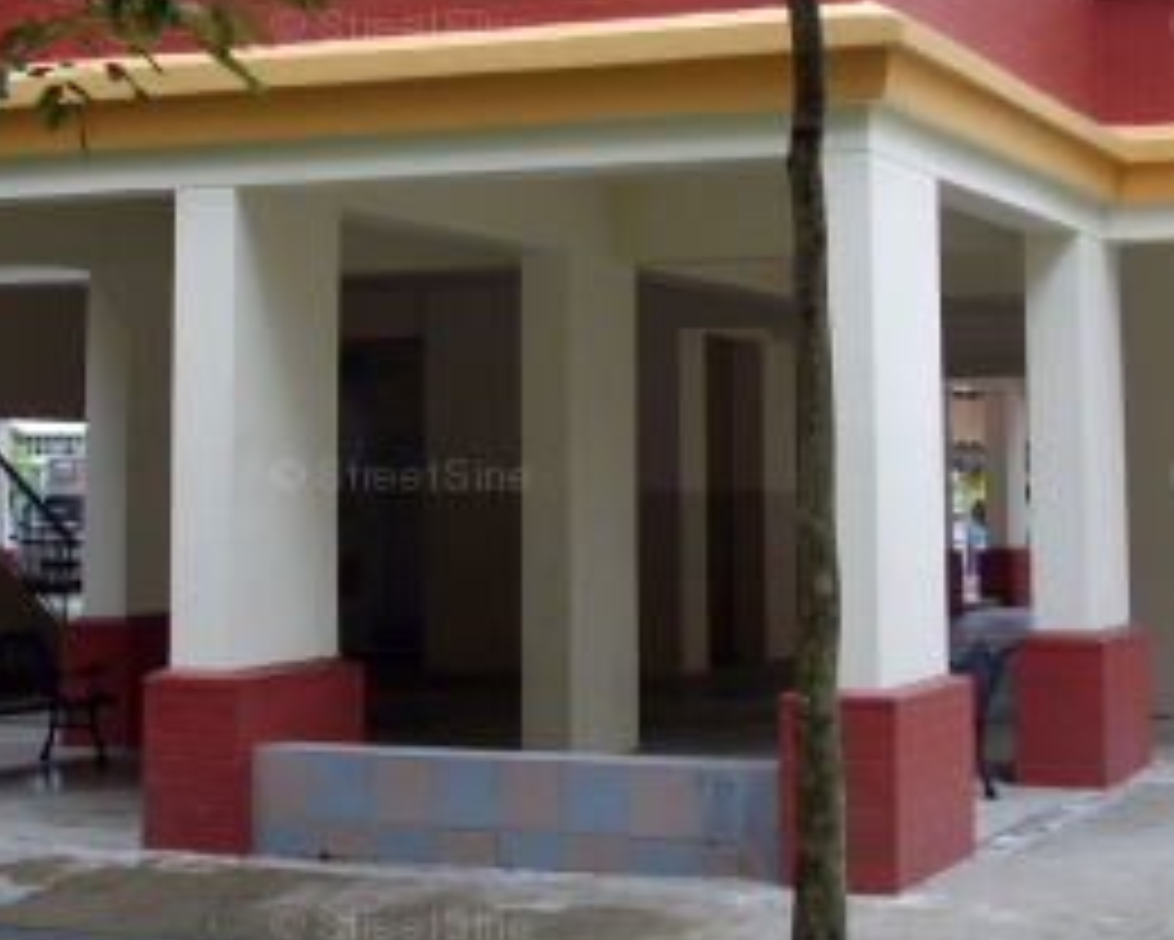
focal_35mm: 76
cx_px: 607
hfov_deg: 25.1
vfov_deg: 19.7
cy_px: 31
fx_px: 2642
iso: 80
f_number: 2.8
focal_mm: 6.2
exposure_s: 1/320
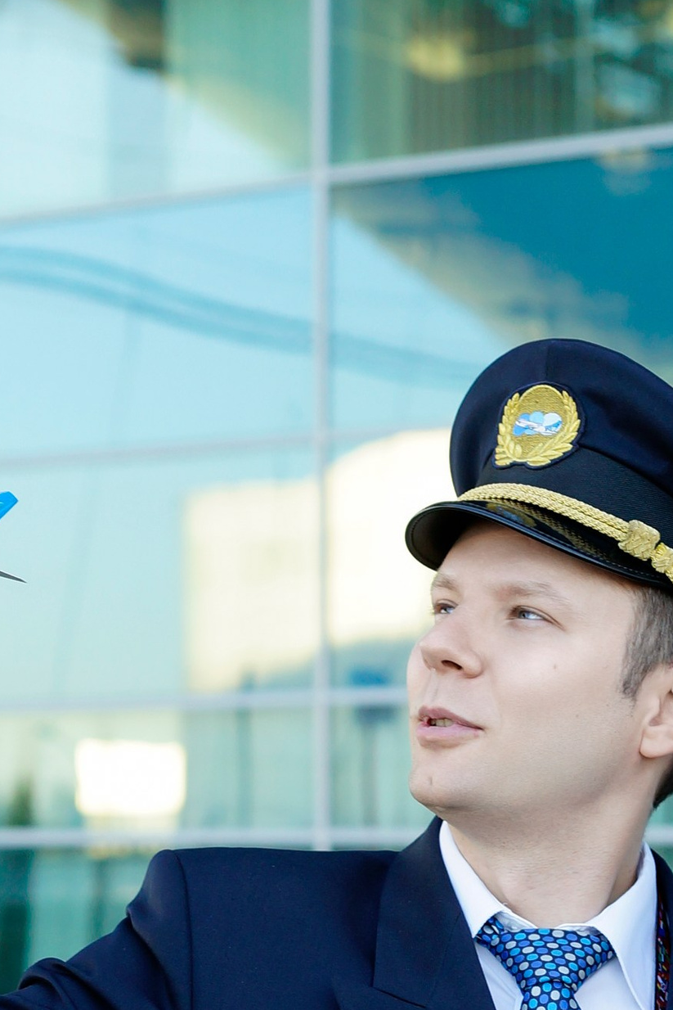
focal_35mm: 140
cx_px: 508
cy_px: 850
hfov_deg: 9.8
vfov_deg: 14.5
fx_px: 3924
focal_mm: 45
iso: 320
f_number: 3.5
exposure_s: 1/125
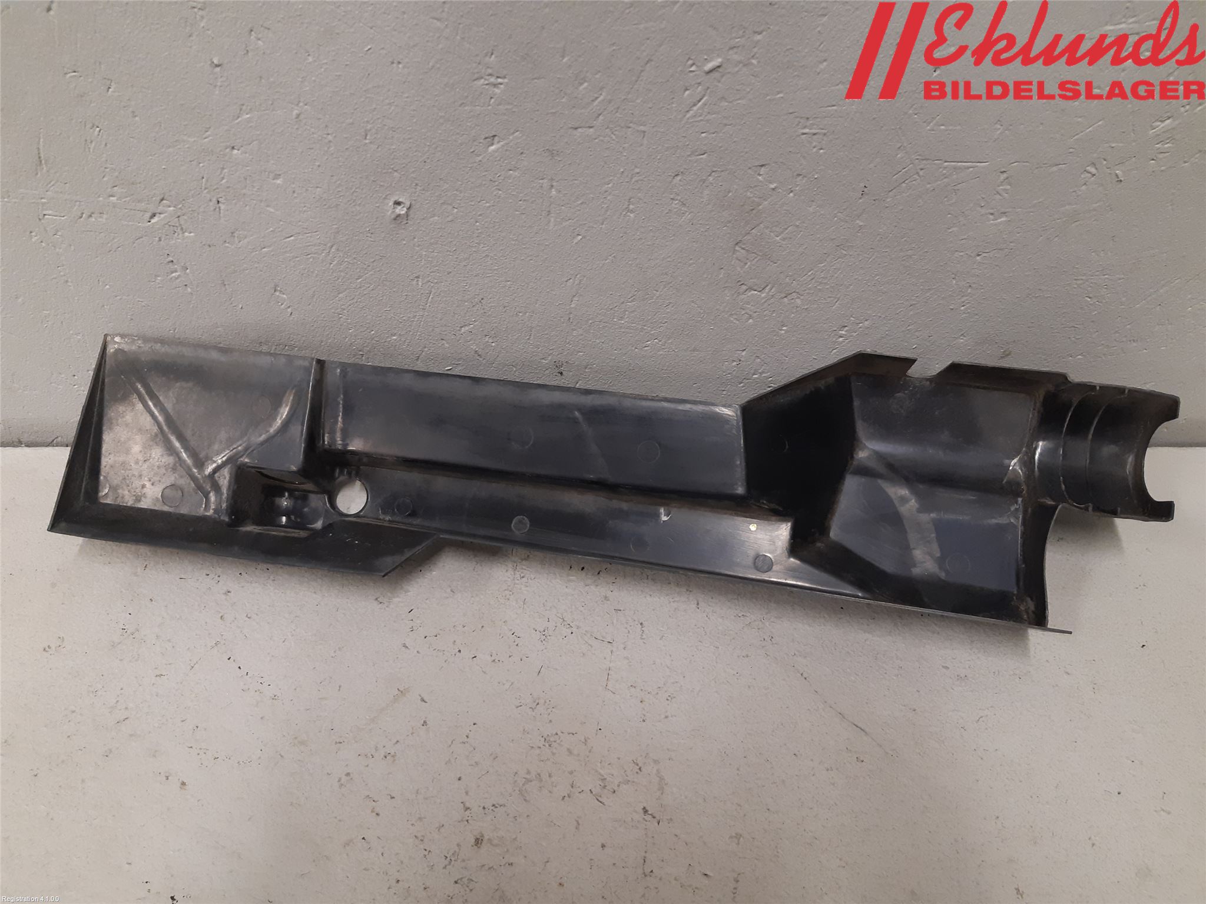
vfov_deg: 53.1
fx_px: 906
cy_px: 452
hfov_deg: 67.3
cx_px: 603
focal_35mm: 26
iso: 160
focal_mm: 3.93
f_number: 1.7
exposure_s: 1/50
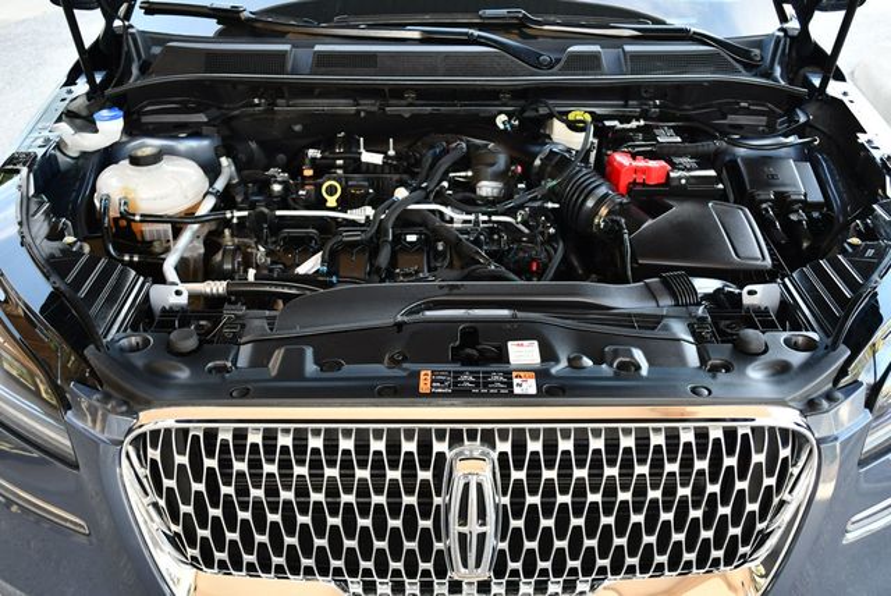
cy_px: 298
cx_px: 446
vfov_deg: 36.9
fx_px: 892
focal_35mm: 36
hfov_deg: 53.1
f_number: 3.5
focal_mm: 18
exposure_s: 1/250
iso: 640
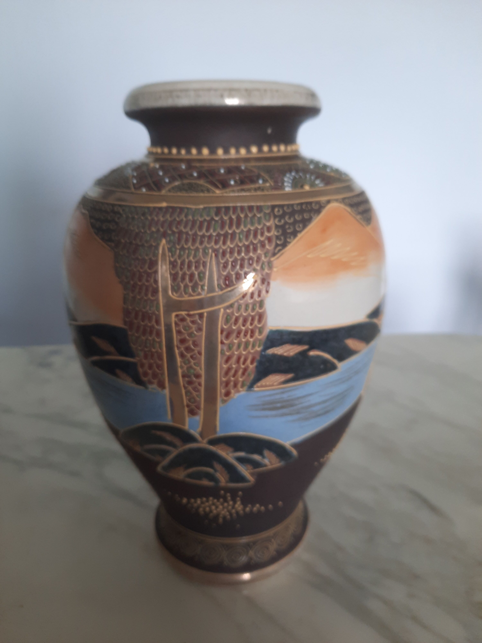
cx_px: 241
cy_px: 322
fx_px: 464
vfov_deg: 69.4
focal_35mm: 25
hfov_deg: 54.9
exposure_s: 1/50
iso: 160
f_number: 2
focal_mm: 4.6
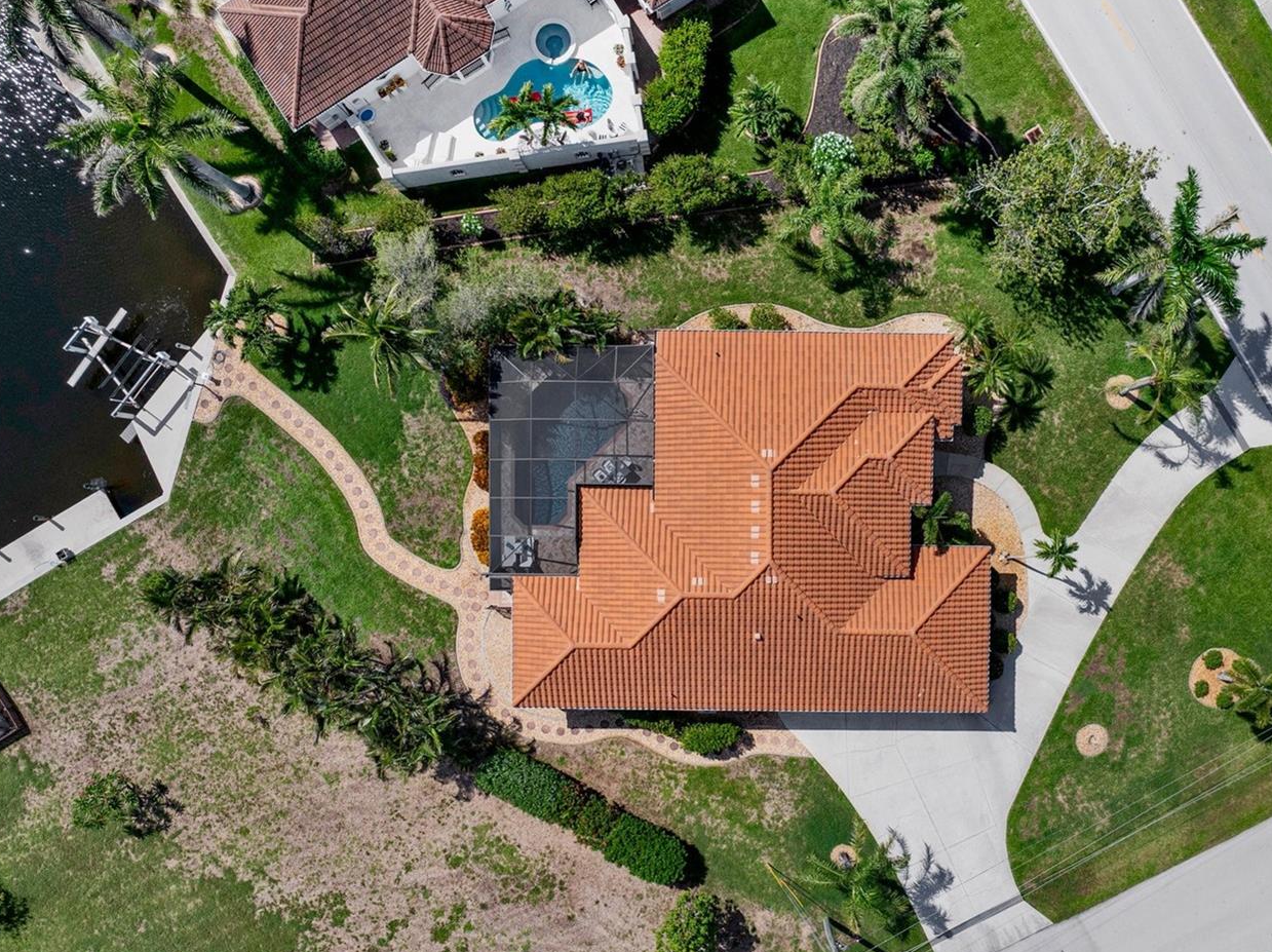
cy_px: 480
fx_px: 1138
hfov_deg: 58.2
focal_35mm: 31
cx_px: 724
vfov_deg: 45.4
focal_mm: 12.29
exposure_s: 1/160
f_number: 2.8
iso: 100
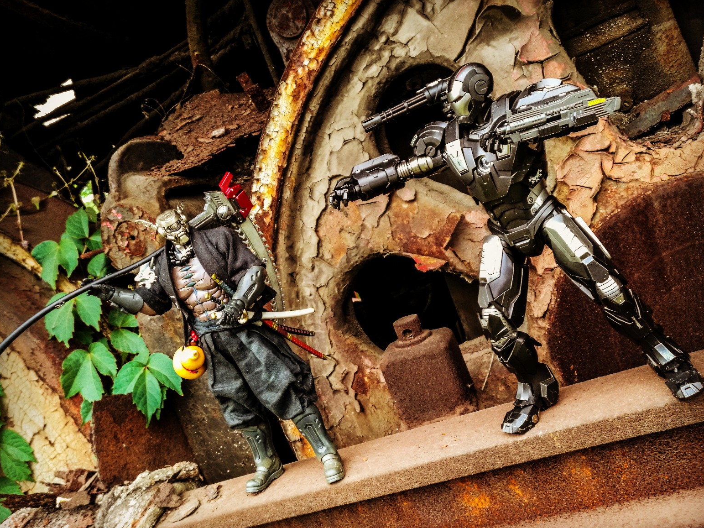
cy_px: 266
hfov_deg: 63.4
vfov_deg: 49.7
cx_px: 360
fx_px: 569
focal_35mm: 28
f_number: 2
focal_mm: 4.04
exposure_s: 1/33.3
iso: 64
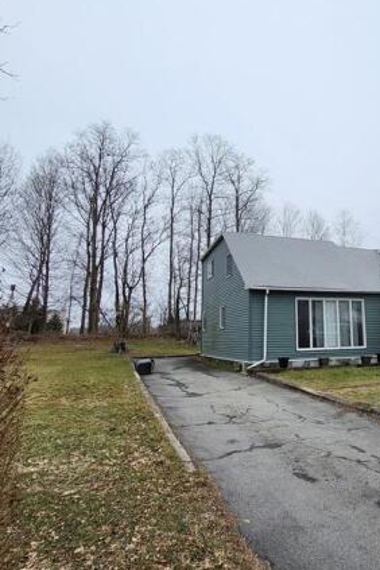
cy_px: 271
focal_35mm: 23
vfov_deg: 76.0
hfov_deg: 52.4
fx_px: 364
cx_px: 291
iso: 32
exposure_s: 1/775
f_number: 2.2
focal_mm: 1.74
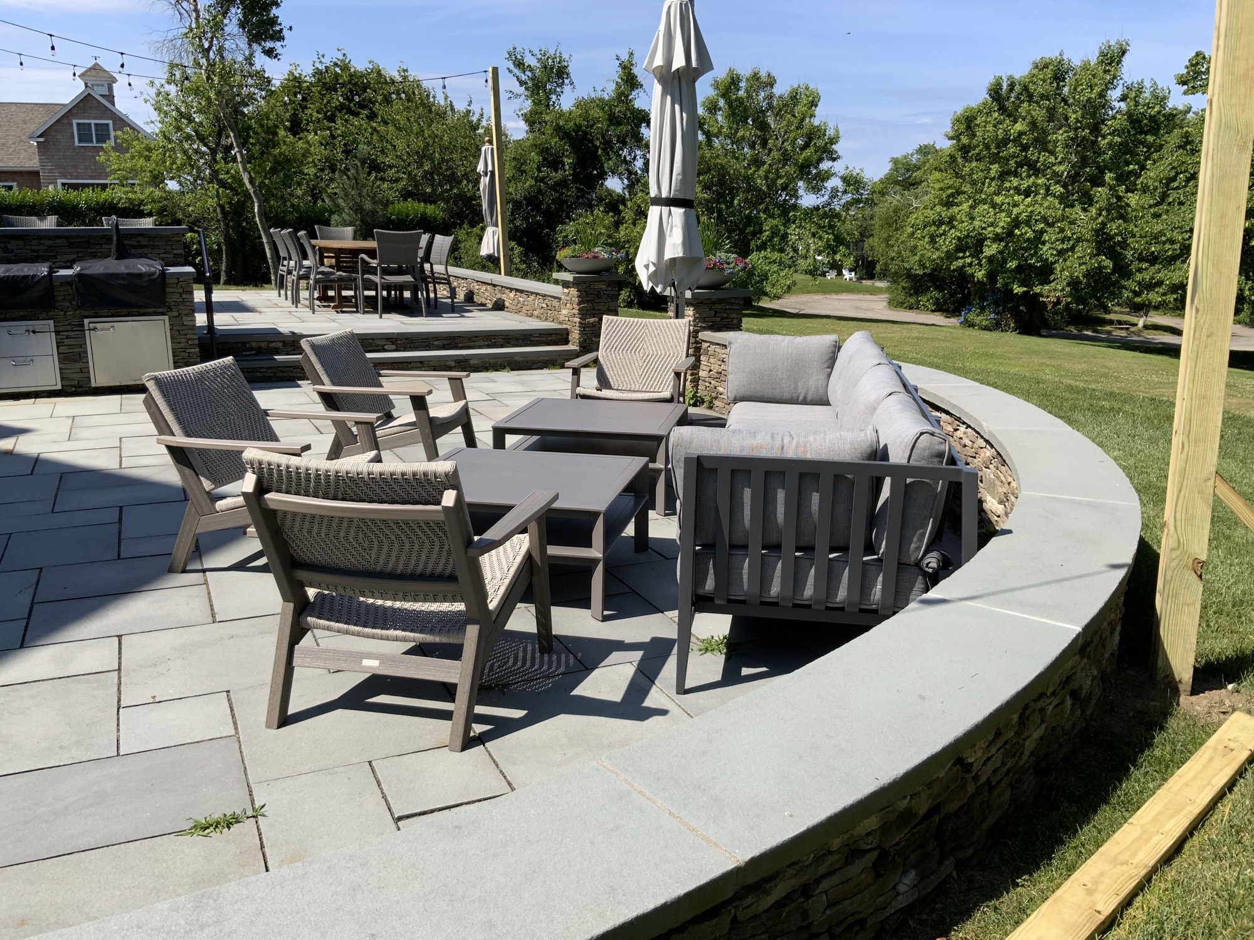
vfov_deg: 48.2
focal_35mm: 29
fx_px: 1051
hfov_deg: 61.7
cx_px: 627
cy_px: 470
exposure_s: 1/1730
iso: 16
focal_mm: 3
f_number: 1.8
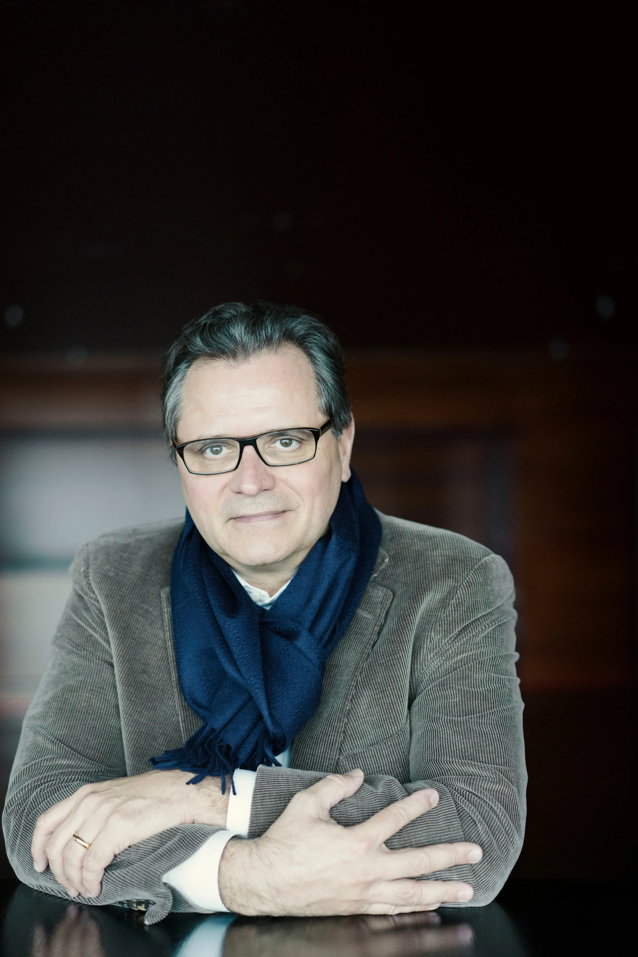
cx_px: 319
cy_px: 478
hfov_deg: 24.6
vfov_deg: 36.2
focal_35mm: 55
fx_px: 1462
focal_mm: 55
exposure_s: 1/125
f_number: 2.2
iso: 1600
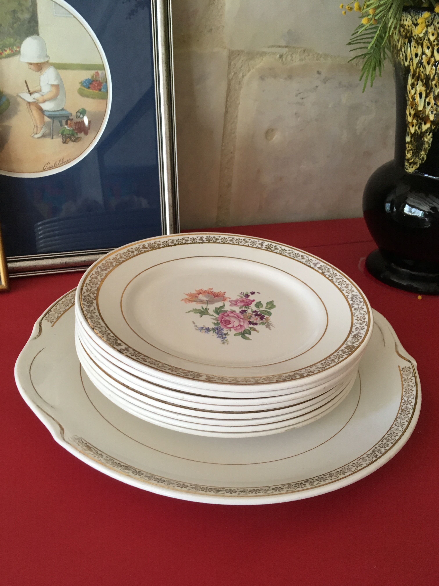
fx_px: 490
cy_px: 293
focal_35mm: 29
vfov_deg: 61.7
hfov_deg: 48.2
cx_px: 220
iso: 64
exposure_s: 1/33
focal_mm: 4.15
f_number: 2.2
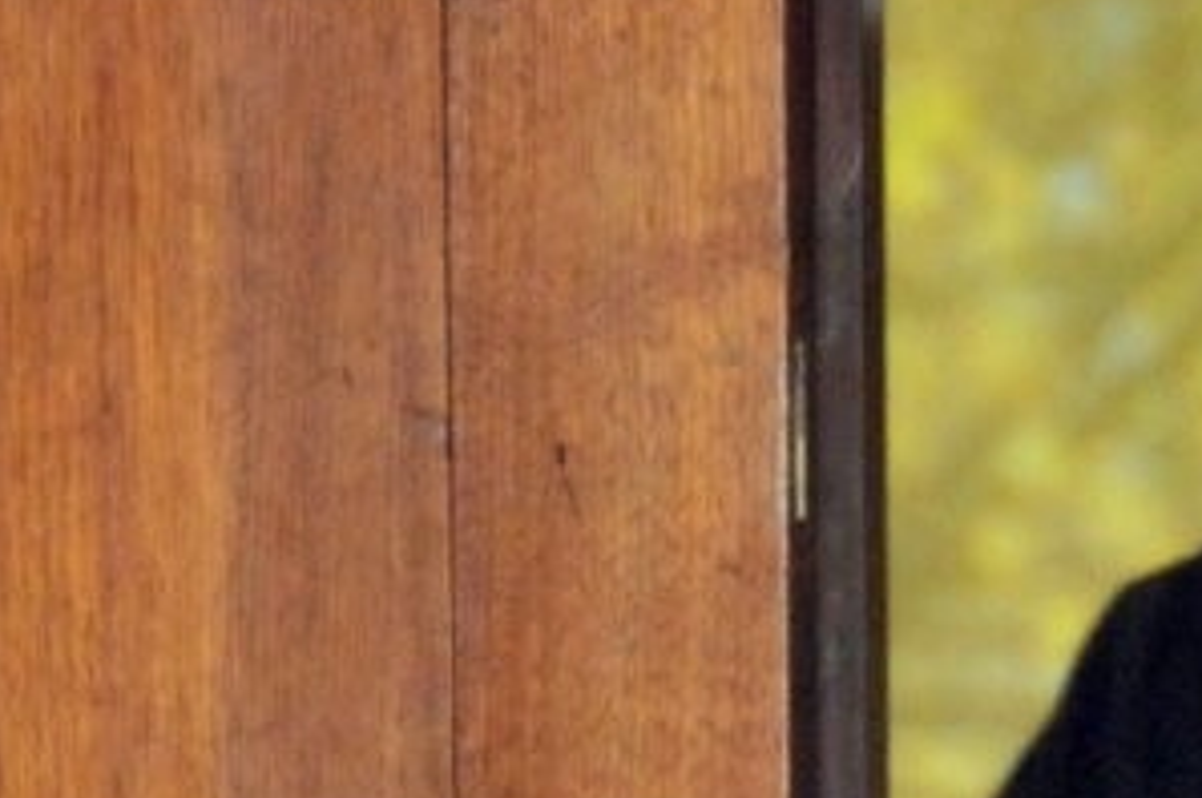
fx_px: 53730
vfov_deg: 0.9
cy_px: 929
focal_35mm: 1611
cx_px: 1924
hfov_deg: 1.3
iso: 1250
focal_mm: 200
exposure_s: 1/60
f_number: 8
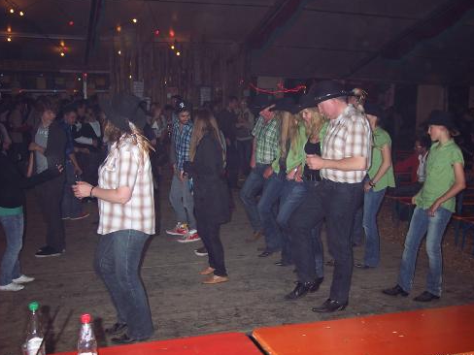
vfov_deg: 36.0
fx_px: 548
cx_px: 239
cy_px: 177
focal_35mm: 40
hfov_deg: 46.8
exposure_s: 1/60
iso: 100
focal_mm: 8
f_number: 2.8
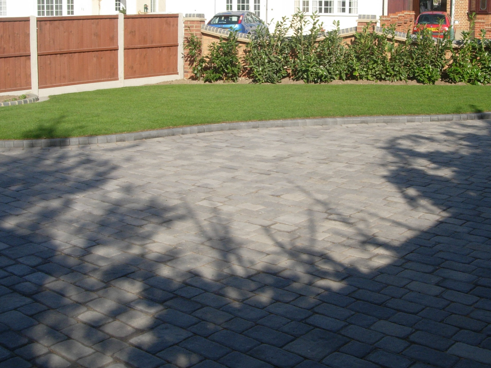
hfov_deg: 36.8
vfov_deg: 27.9
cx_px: 259
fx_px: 738
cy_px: 136
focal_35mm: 52
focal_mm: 7.8
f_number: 4.8
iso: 64
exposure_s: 1/527
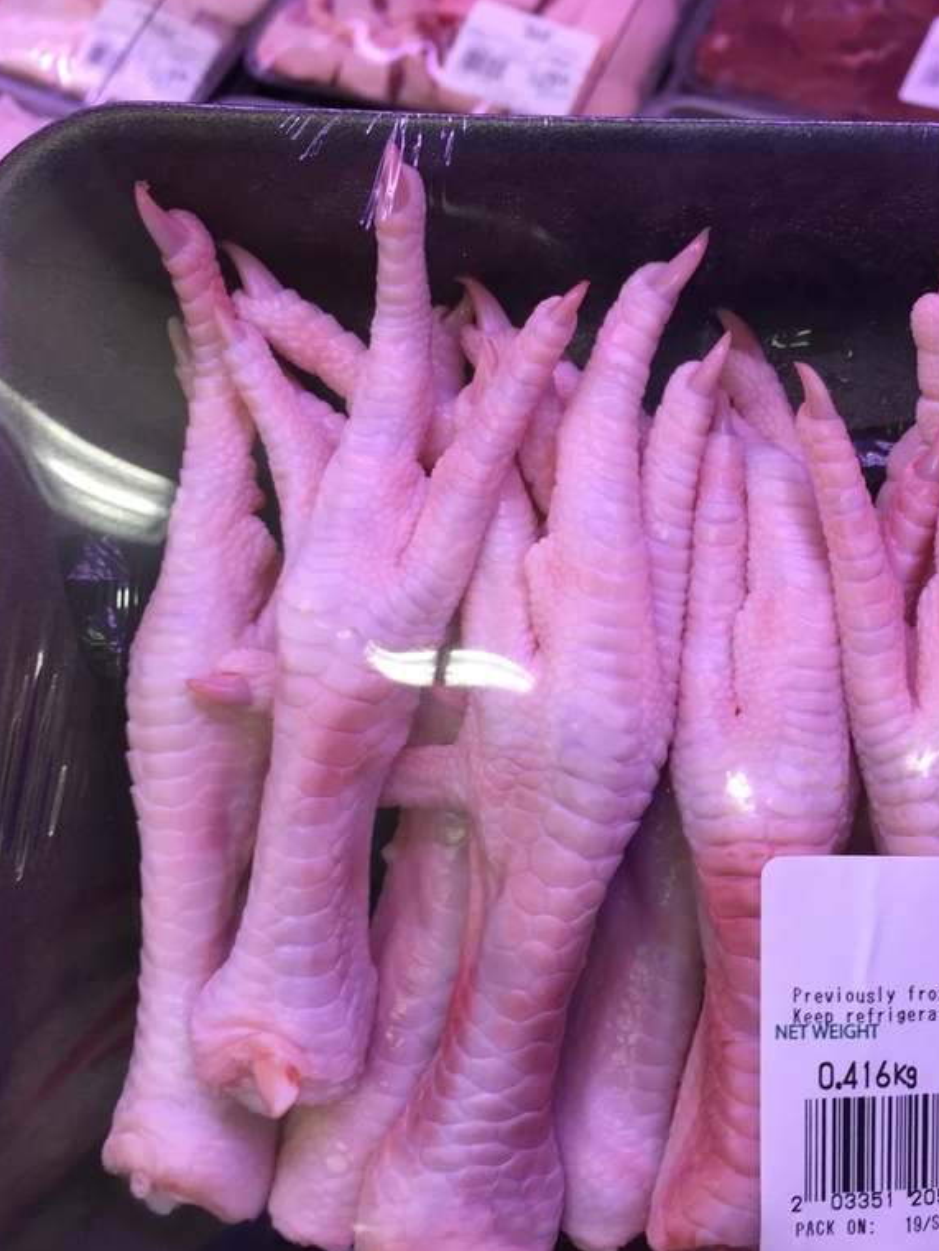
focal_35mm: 39
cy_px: 626
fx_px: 1410
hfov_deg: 35.9
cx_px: 722
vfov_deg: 47.9
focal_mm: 4.15
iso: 40
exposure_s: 1/60
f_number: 2.2
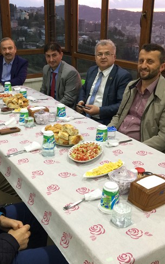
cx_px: 69
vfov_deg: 47.2
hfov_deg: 30.5
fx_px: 302
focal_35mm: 42
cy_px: 130
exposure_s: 1/17
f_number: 2.2
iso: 125
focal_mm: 4.15
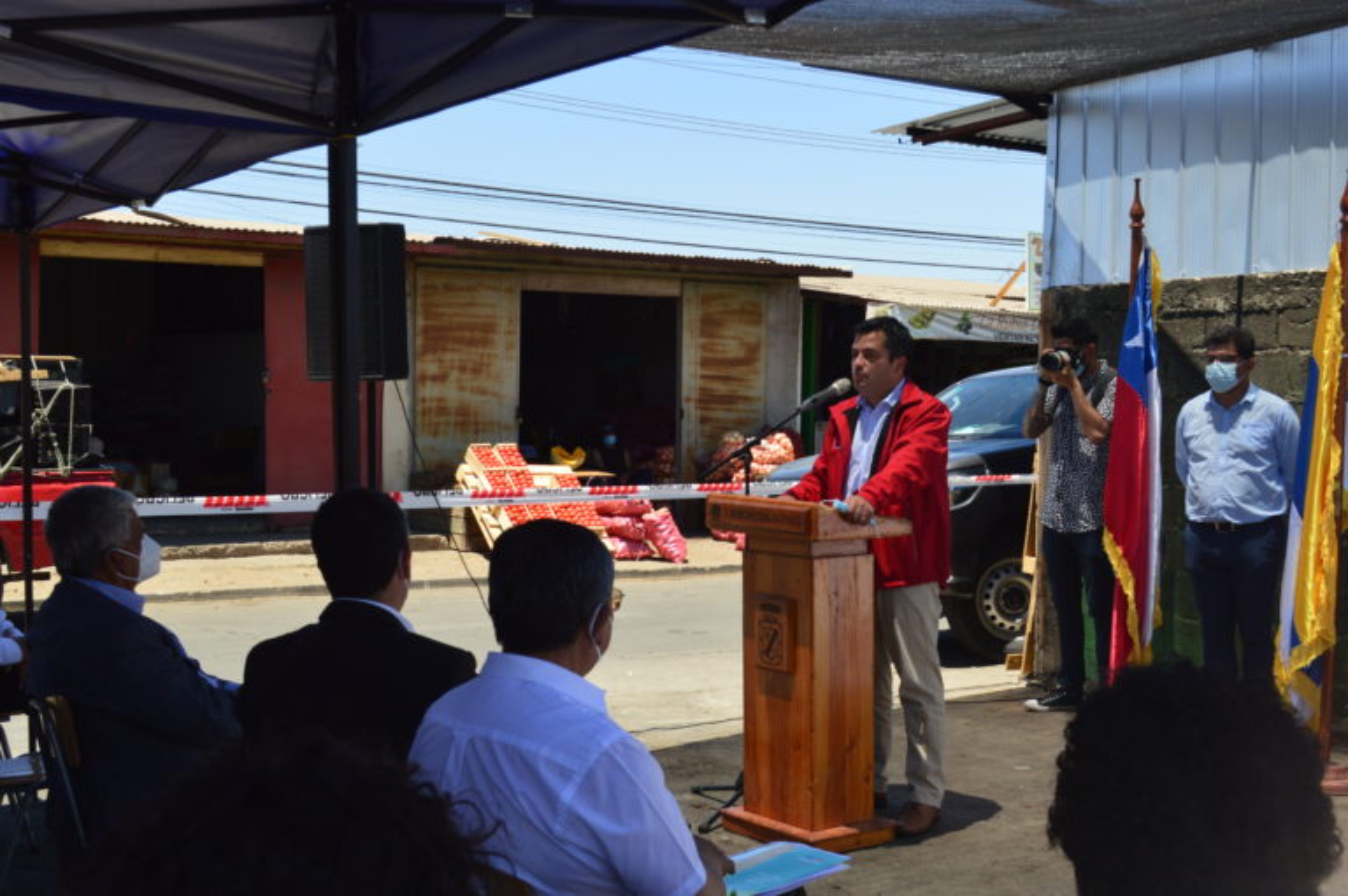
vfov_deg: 28.0
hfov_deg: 41.1
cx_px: 674
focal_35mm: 48
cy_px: 448
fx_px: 1796
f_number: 10
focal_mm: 32
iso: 400
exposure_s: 1/320
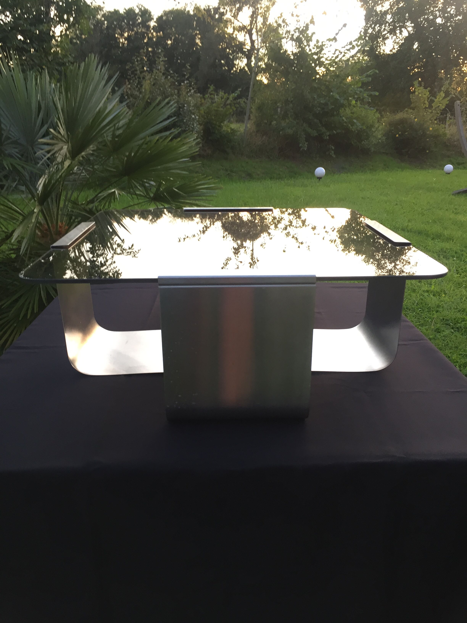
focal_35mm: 29
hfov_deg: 48.2
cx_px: 234
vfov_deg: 61.7
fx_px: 522
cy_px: 312
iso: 32
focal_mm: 4.15
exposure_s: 1/33
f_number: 2.2
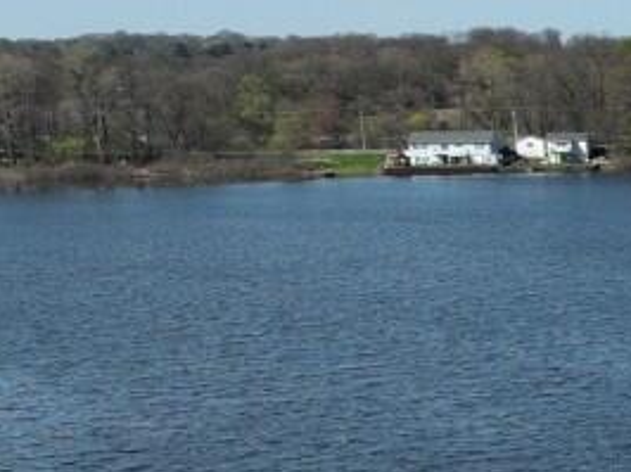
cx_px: 1669
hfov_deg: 11.5
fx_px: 2368
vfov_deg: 11.2
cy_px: 519
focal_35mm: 130
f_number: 2.8
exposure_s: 1/2000
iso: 100
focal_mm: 12.29
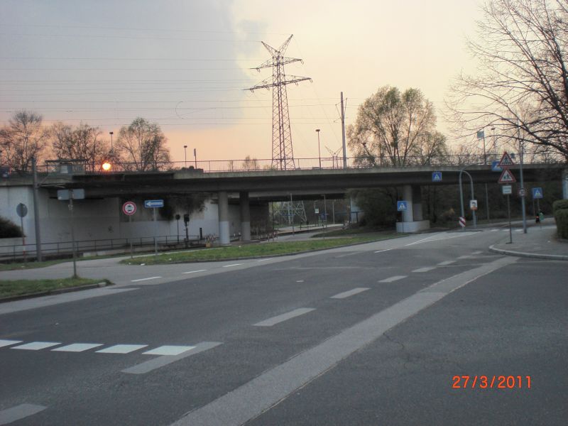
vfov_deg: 37.7
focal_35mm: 38
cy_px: 213
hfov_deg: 49.0
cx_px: 284
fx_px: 624
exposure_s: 1/200
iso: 64
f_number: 3.1
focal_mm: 6.3
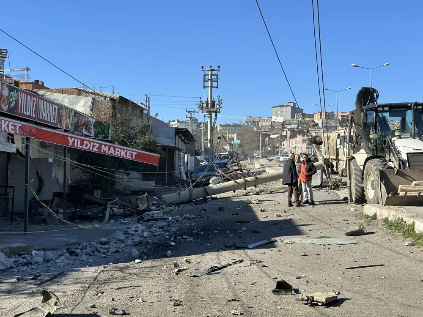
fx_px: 587
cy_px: 158
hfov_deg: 39.7
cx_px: 212
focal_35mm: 48
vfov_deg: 30.3
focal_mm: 6.86
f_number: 1.78
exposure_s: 1/2890
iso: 64
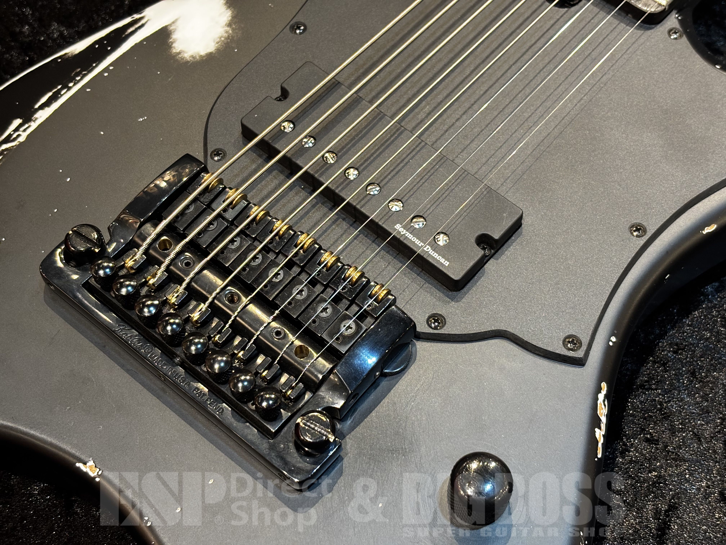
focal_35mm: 52
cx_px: 363
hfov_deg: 36.8
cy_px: 272
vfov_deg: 28.0
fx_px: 1091
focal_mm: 5.96
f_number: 1.6
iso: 200
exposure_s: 1/40
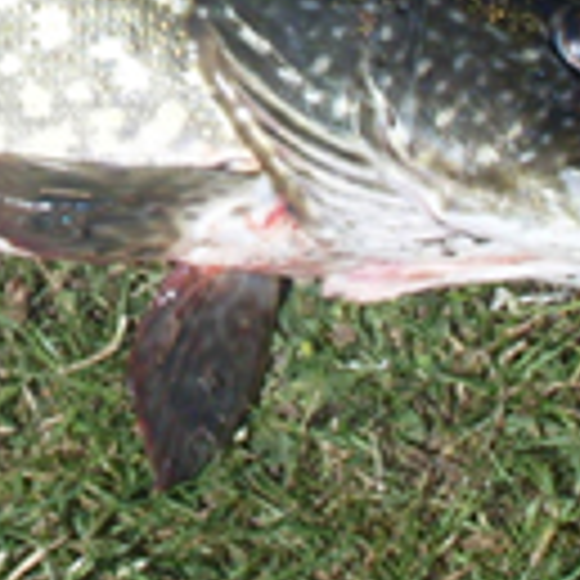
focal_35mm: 167
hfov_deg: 10.3
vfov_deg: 10.3
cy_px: -121
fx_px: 3166
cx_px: -121
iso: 80
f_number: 8.4
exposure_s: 1/250
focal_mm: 6.3
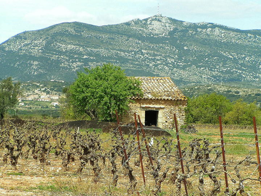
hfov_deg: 12.0
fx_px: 1237
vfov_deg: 9.1
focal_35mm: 164
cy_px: 98
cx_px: 130
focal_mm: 25.1
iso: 50
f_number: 5
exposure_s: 1/250
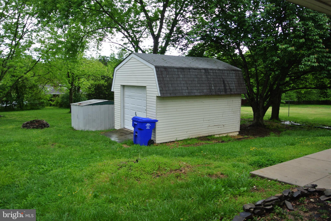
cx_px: 166
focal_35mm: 29
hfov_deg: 63.6
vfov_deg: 45.1
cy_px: 110
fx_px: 267
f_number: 3.5
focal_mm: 11
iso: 100
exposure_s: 1/100
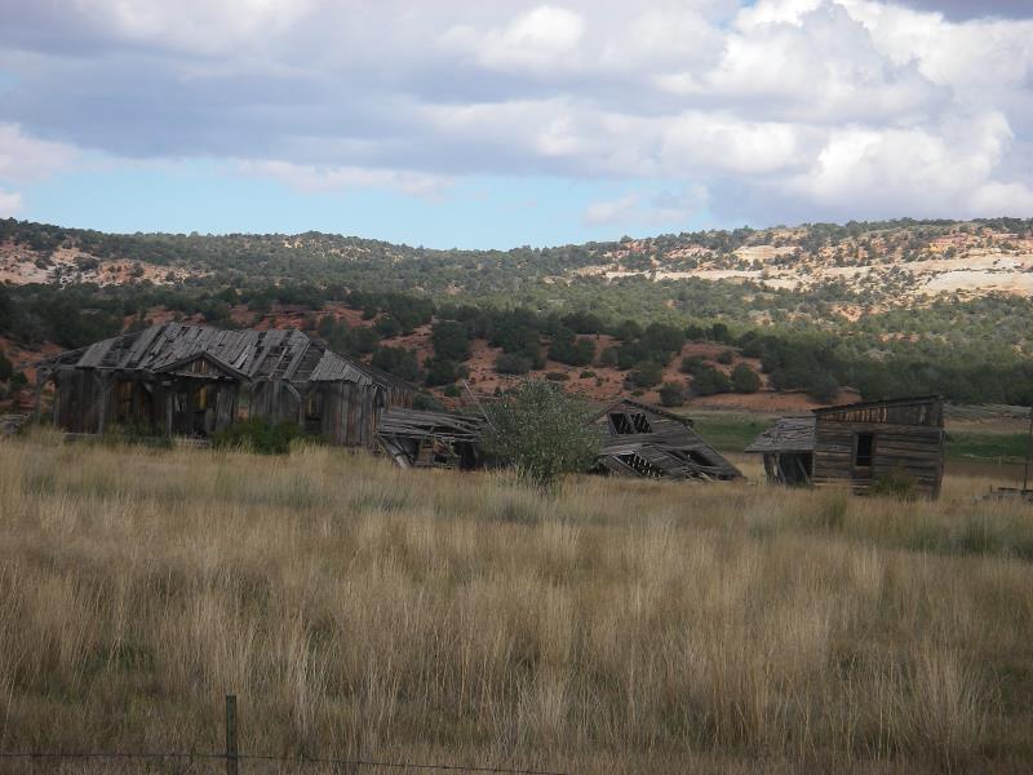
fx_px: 3402
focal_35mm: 114
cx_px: 516
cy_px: 388
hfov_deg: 17.3
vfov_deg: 13.0
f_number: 4
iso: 64
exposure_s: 1/400
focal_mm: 18.9
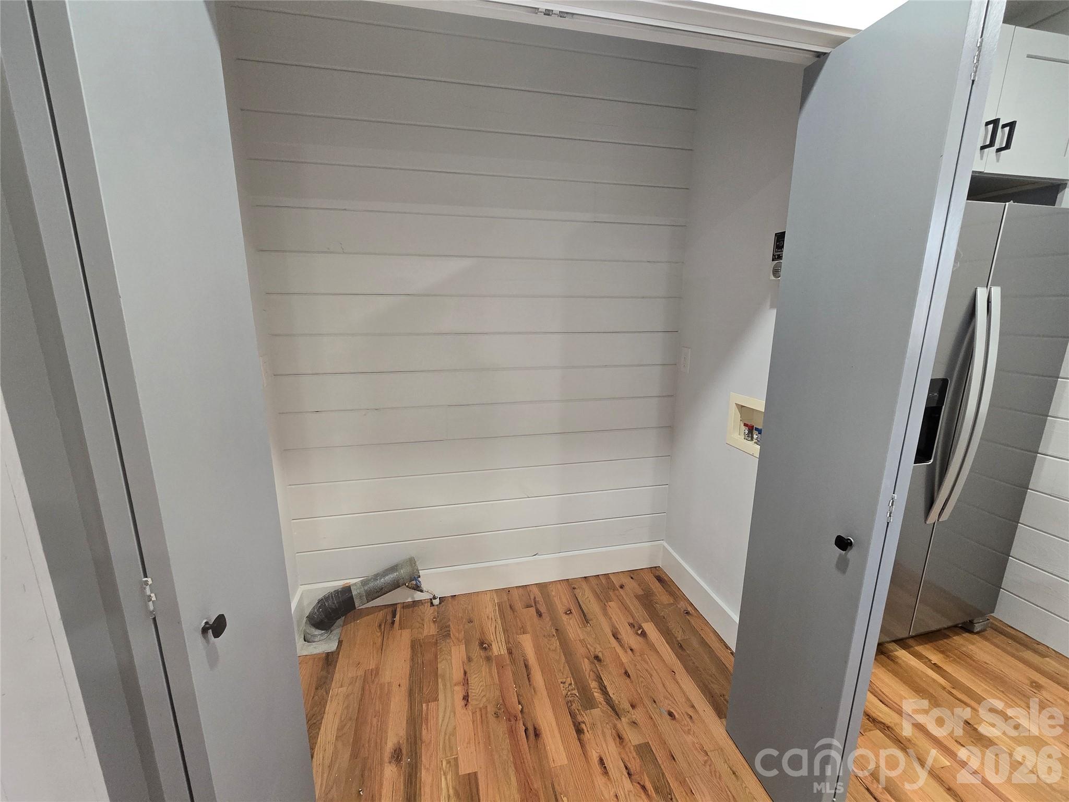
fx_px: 401
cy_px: 401
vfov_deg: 89.9
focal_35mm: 13
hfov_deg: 106.2
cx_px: 534
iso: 400
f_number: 2.2
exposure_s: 1/60
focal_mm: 2.2
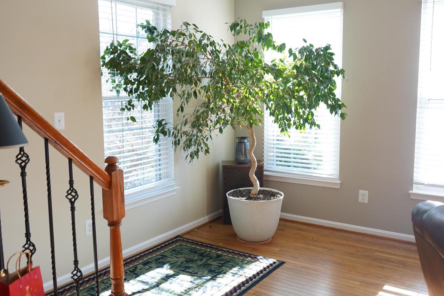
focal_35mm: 34
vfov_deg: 38.9
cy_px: 145
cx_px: 214
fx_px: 419
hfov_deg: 55.8
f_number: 3.5
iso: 160
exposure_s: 1/30
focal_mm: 28
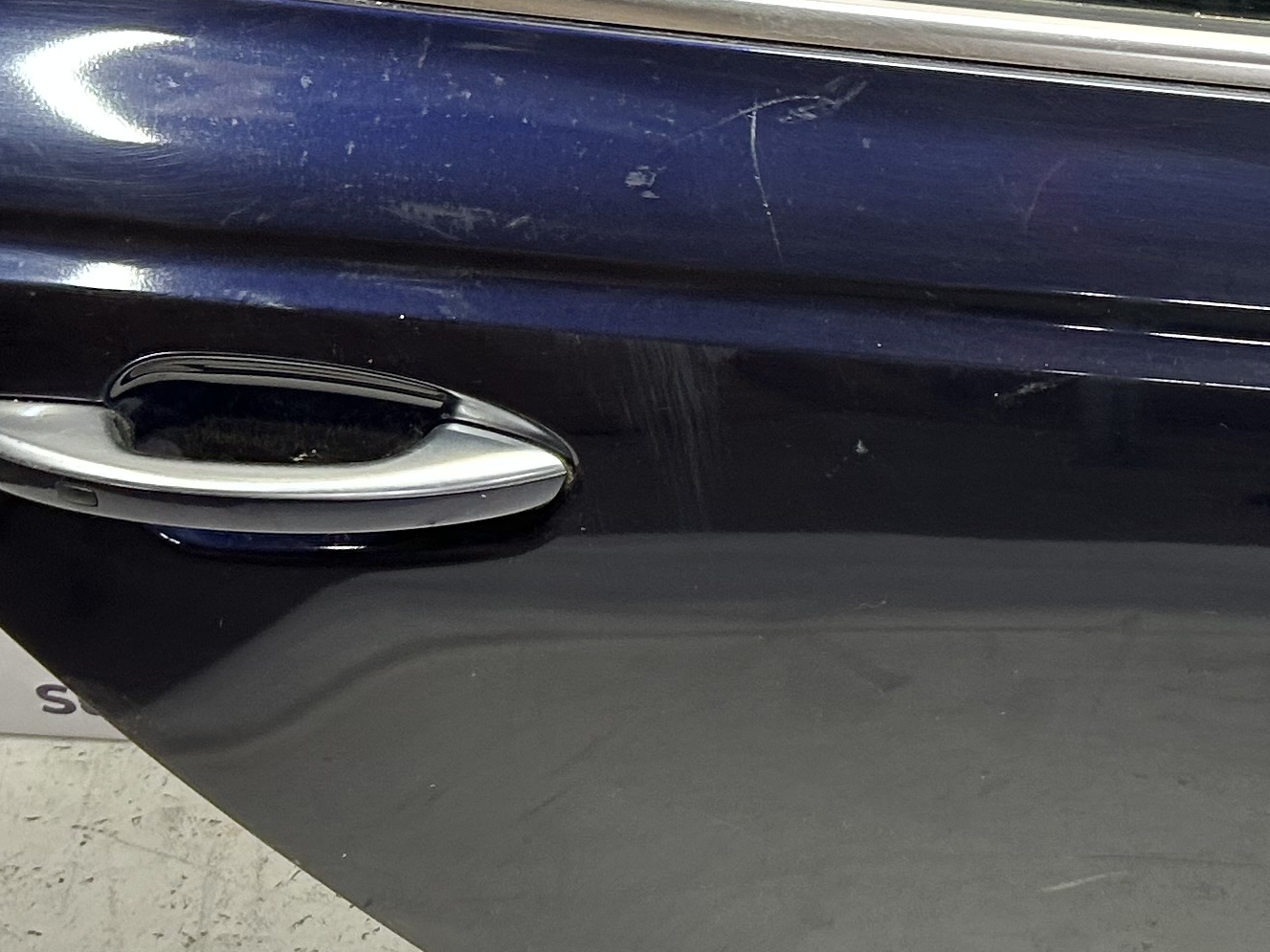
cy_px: 217
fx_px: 2898
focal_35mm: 79
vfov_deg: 18.5
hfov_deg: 23.8
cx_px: 1227
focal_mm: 5.7
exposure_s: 1/50
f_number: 1.5
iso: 125
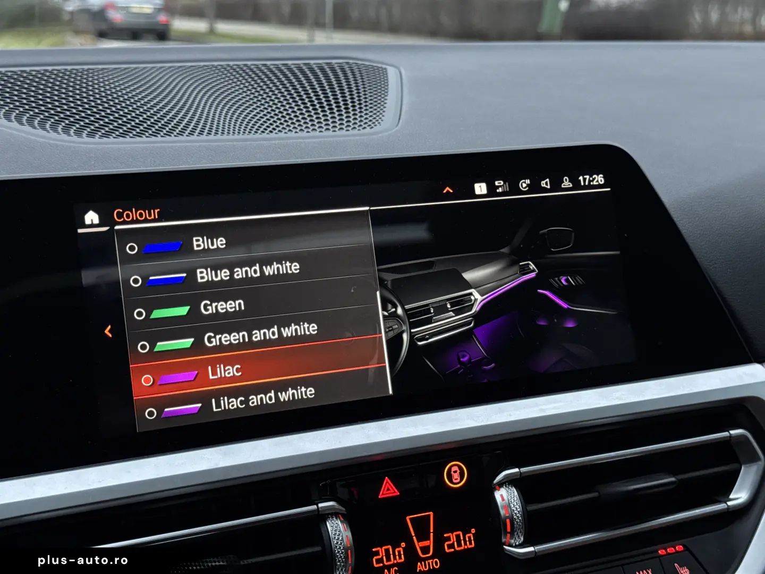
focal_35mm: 48
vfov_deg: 30.3
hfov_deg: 39.7
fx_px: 1061
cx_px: 382
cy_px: 287
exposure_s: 1/40
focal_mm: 6.76
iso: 500
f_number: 1.78
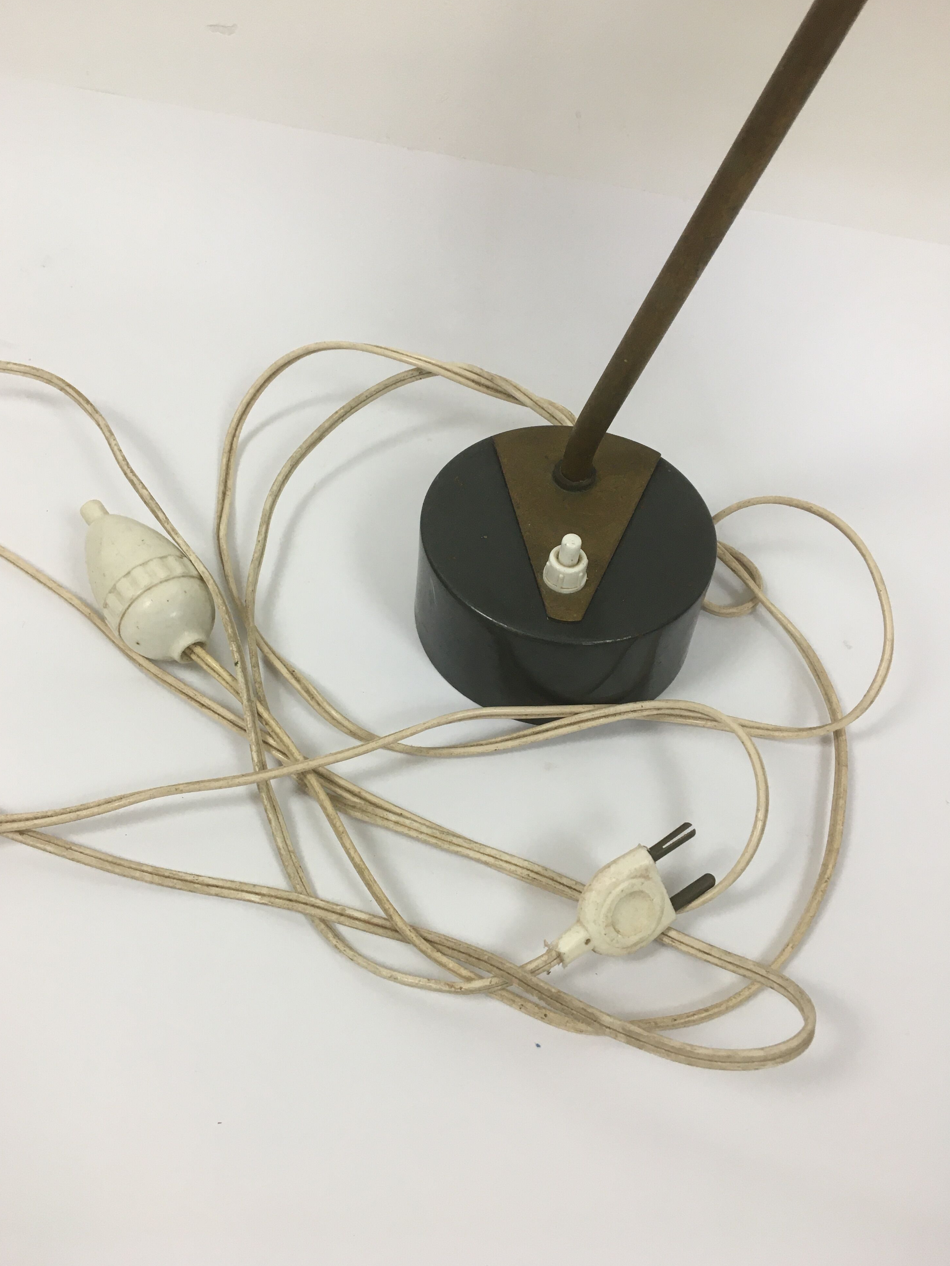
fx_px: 1098
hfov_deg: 46.8
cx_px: 462
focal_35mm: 30
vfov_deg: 60.0
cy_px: 645
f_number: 2.2
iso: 40
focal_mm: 4.15
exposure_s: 1/33
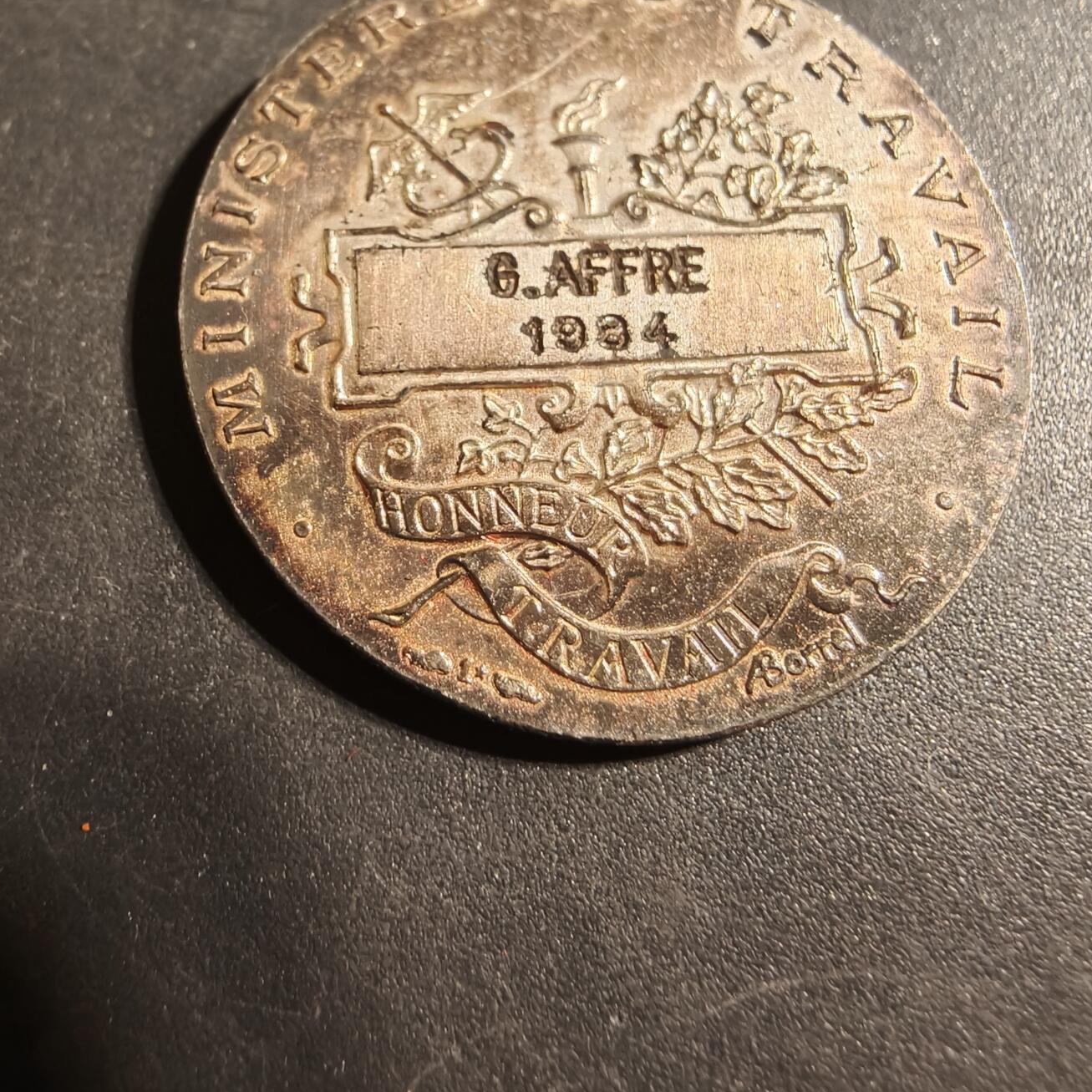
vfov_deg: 57.2
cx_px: 537
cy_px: 589
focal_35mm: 28
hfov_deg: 57.3
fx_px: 999
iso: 200
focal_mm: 2.32
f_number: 2
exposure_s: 1/50
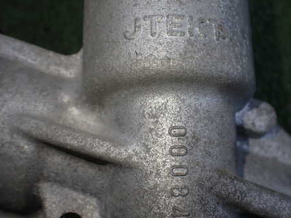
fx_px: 345
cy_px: 125
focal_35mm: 41
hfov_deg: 45.4
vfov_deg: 35.1
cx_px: 183
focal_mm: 5.4
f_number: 2.3
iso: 125
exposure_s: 1/125
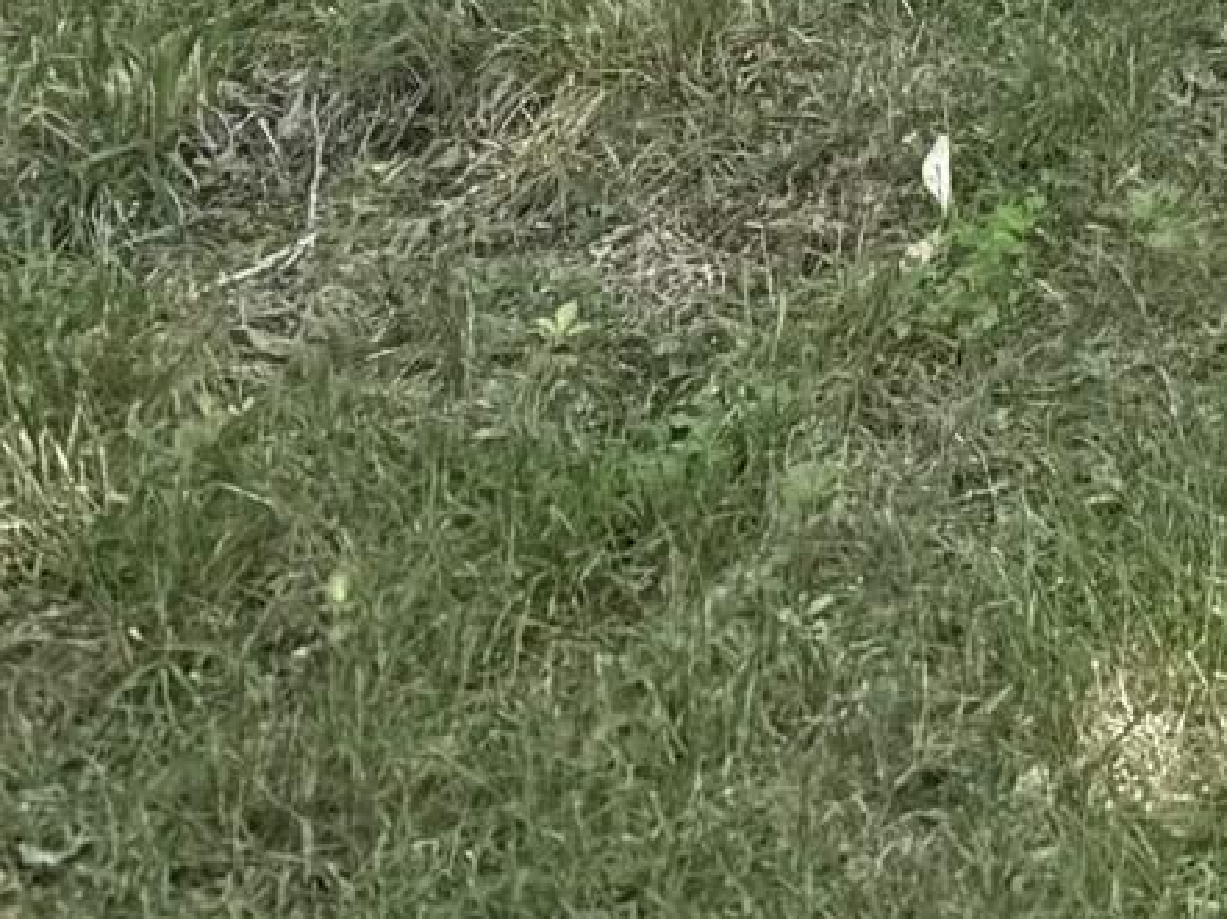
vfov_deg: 7.6
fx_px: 5775
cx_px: 2987
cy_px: -2138
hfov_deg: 10.4
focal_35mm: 163
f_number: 1.78
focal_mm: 6.76
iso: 80
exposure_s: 1/980
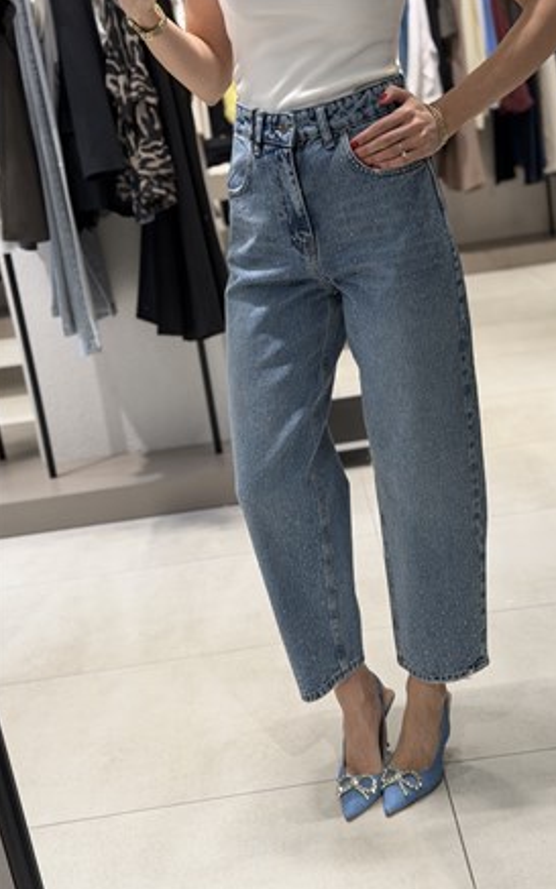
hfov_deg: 24.8
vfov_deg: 38.9
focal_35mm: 52
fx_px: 1261
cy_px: 448
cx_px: 333
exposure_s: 1/121
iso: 64
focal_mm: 6.76
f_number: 1.78
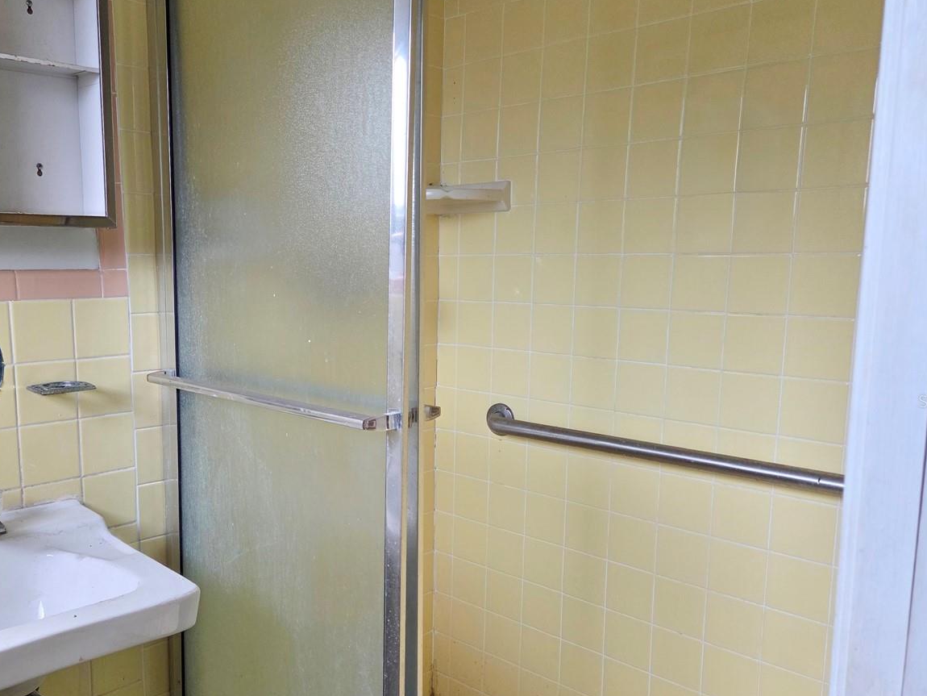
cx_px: 350
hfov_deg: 56.2
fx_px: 857
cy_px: 401
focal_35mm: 32
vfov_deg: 44.0
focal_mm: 5.4
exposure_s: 1/180
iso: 125
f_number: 1.8
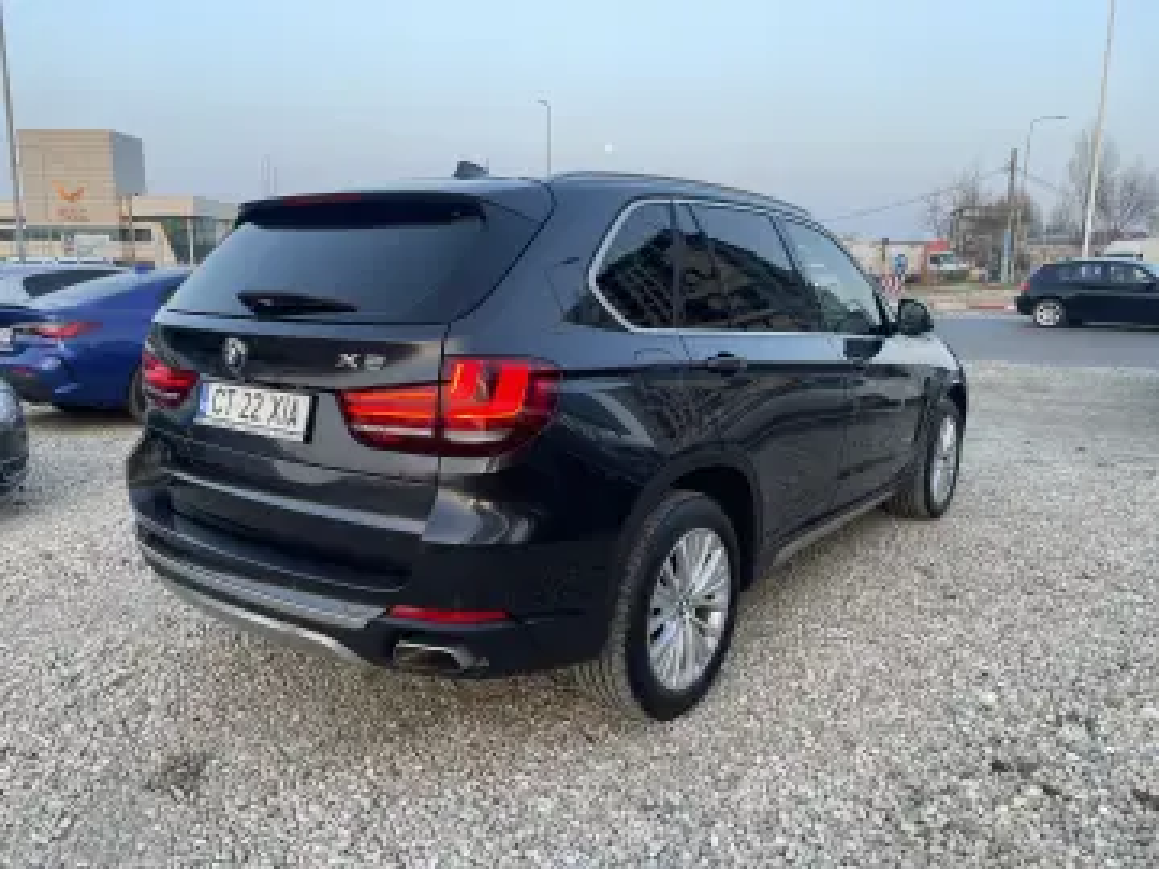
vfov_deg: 53.1
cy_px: 434
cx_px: 580
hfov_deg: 67.3
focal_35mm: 26
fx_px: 871
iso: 32
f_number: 1.6
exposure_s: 1/121
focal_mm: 5.1
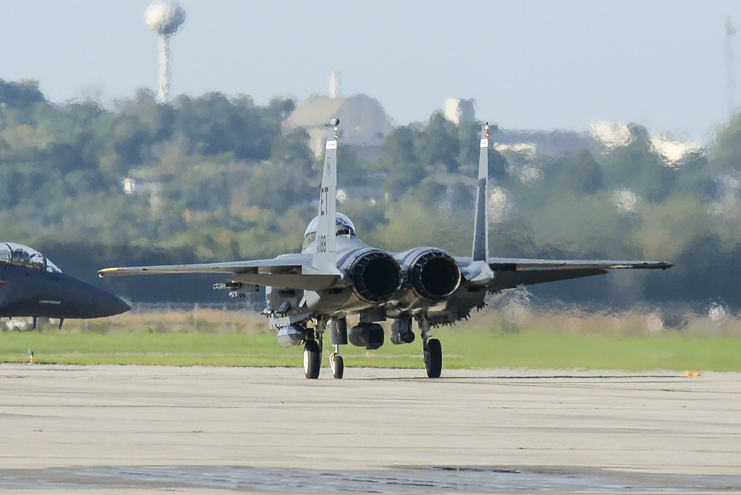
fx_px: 7474
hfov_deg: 5.7
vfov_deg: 3.8
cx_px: 173
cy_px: 178
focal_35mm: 363
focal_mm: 200
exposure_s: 1/2500
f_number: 7.1
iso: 640
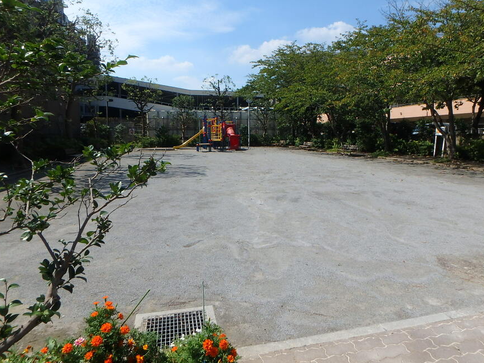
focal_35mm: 23
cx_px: 257
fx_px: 322
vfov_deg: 58.8
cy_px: 167
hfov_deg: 73.8
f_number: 6
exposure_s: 1/640
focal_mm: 3.7
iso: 125
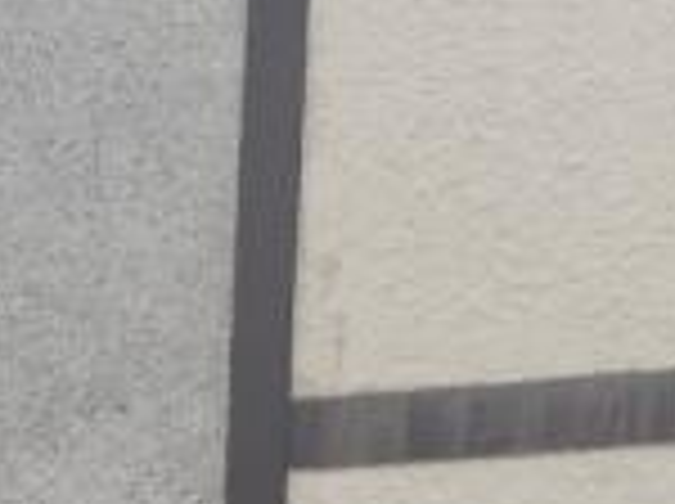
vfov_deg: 7.2
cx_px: 774
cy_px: 572
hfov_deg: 9.6
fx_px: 3991
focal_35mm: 205
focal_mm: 5.3
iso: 80
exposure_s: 1/500
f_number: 3.3
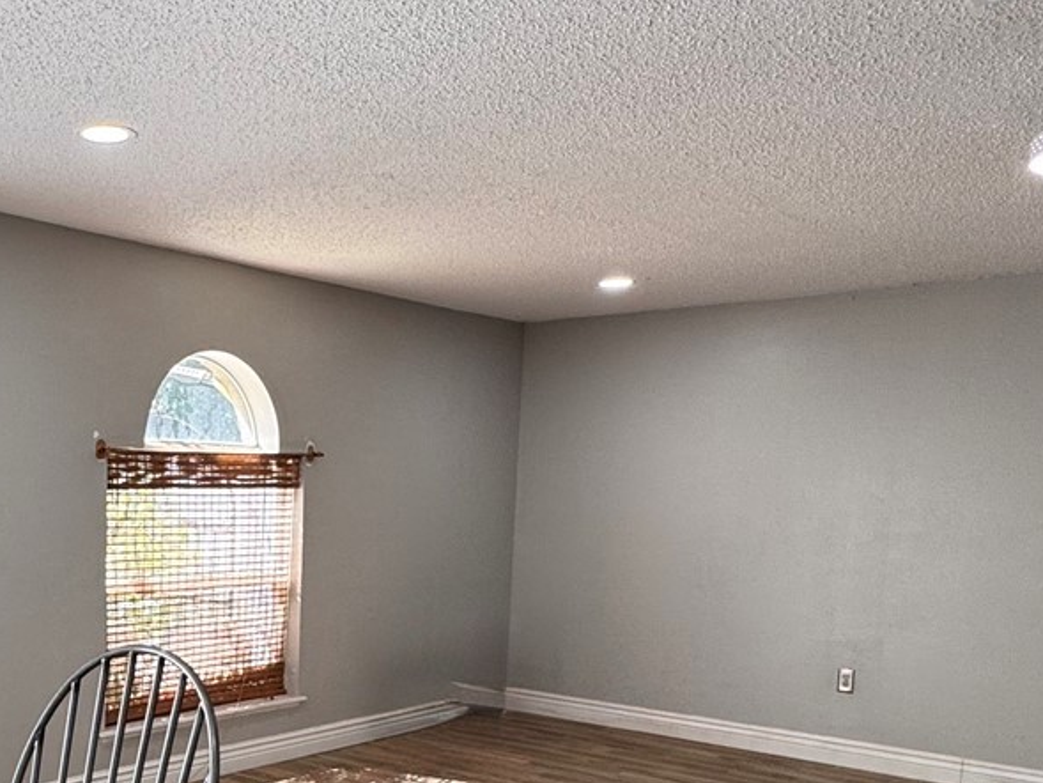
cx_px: 152
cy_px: 606
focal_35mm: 38
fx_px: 1145
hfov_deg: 45.4
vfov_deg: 36.7
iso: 125
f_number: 2.2
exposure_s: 1/120
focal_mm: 2.22
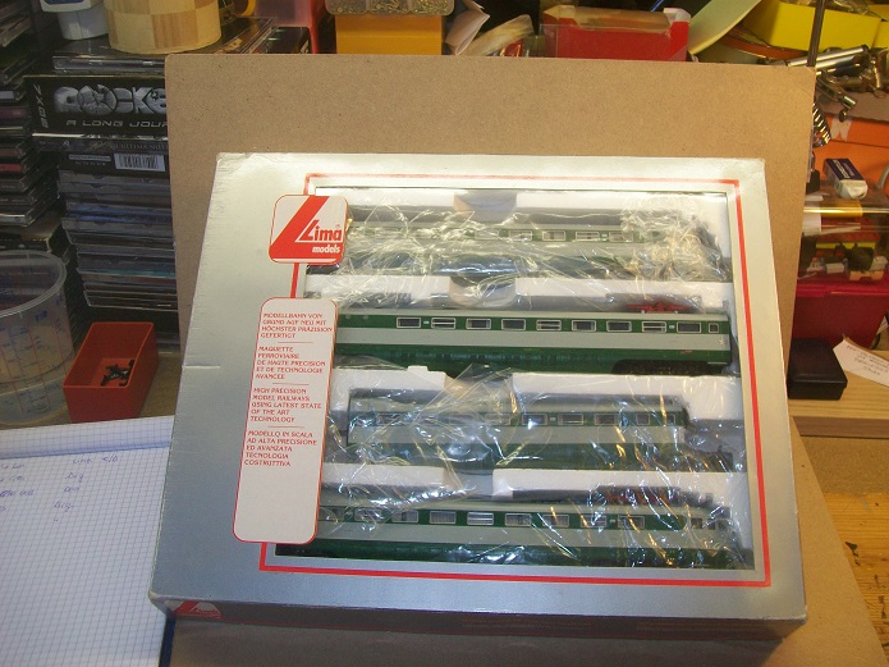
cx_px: 444
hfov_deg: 51.4
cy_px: 334
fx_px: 924
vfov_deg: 39.6
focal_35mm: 36
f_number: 2.7
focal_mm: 6
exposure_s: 1/60
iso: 64
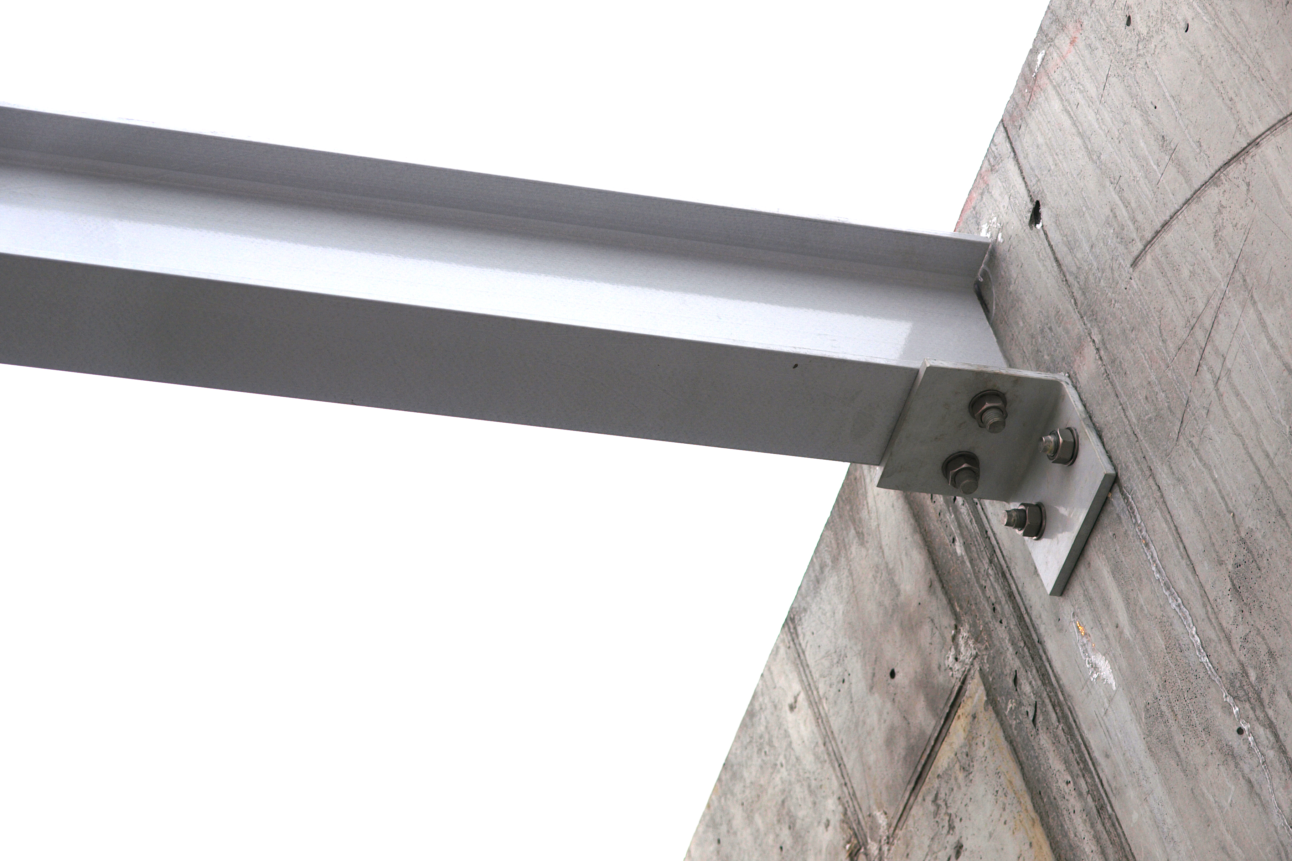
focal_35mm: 113
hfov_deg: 18.1
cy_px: 409
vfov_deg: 12.1
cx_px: 646
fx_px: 4055
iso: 100
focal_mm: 54
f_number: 4
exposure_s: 1/160
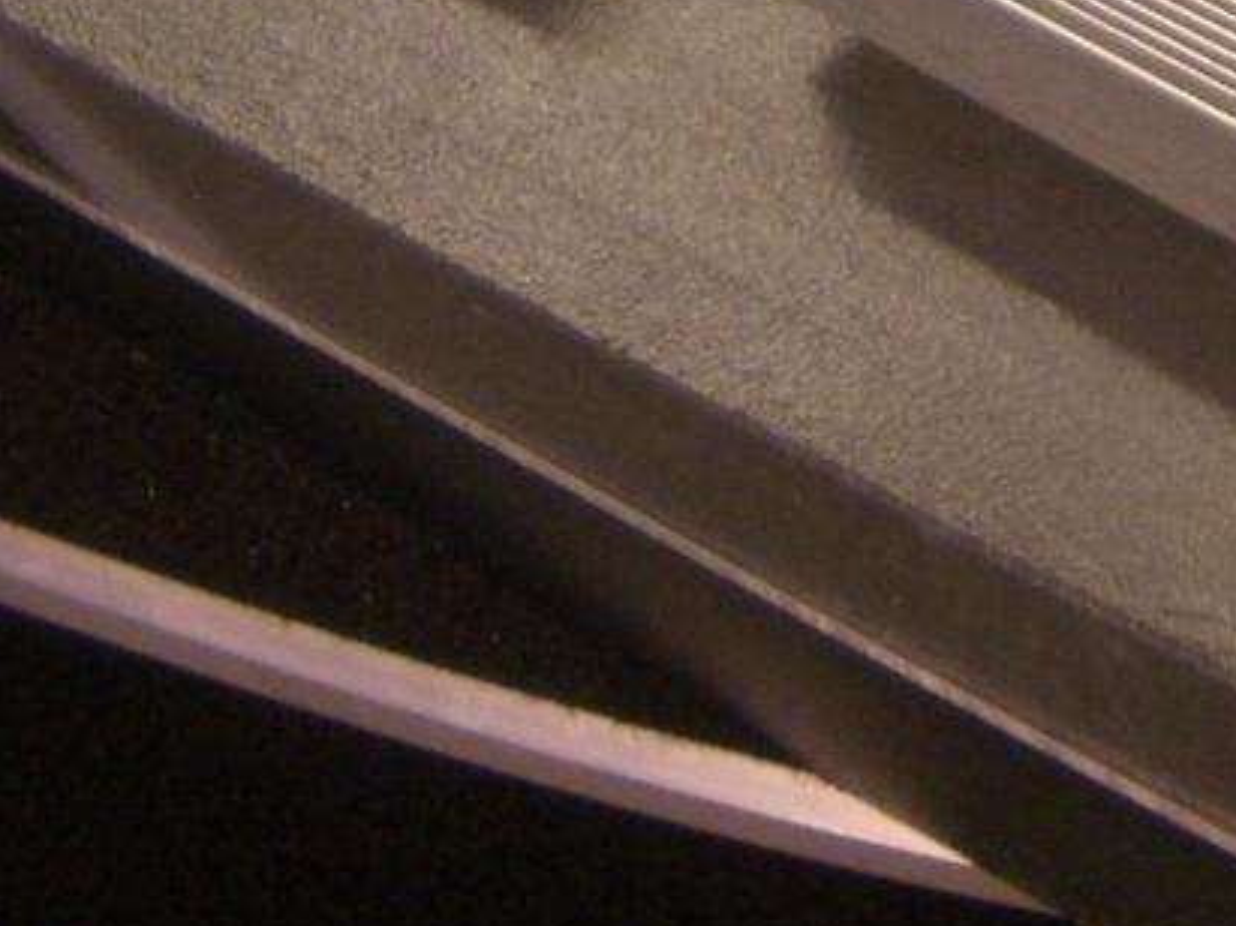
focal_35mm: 109
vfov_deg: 13.3
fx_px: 3891
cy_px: -138
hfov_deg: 16.8
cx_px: 1681
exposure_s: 1/30
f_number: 2.6
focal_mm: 5.8
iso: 100
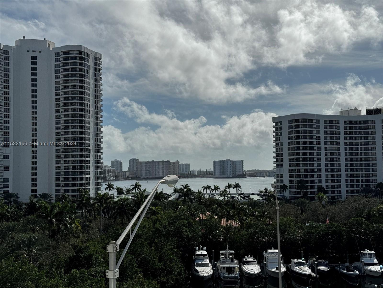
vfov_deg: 30.3
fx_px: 531
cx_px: 192
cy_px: 144
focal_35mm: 48
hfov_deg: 39.7
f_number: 1.78
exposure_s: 1/20000
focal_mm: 6.86
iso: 64
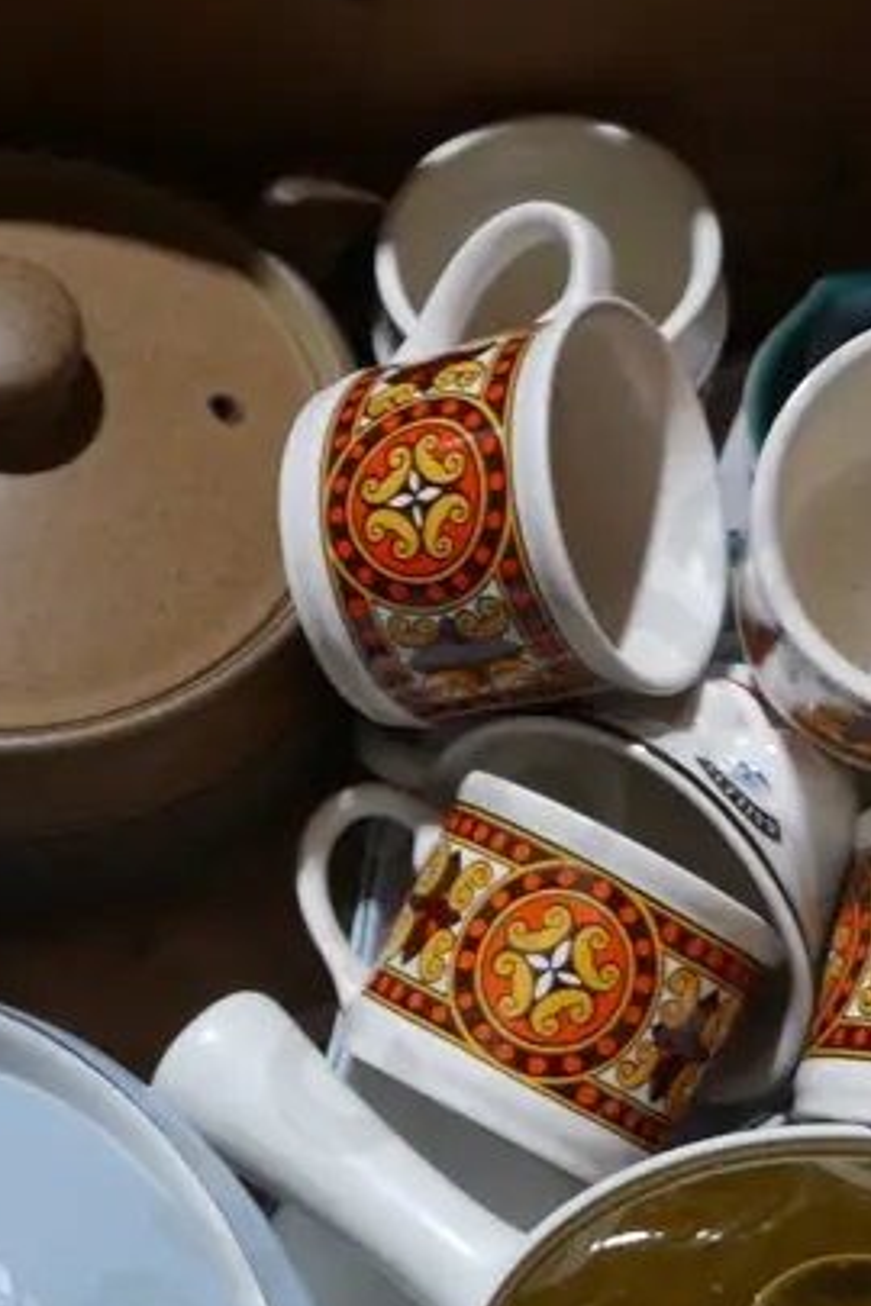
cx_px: 260
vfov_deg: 24.9
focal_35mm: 79
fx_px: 2867
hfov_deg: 17.2
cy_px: 1187
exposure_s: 1/80
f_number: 3.6
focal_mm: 15
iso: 200
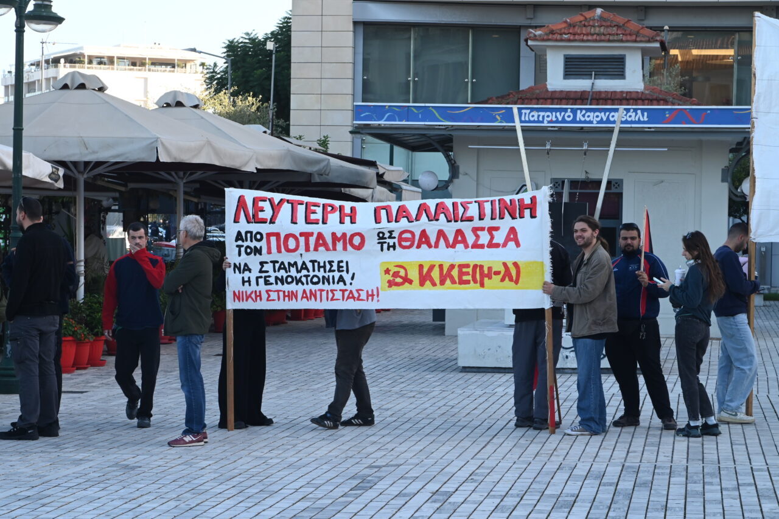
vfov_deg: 14.0
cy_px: 260
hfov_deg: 20.8
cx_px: 390
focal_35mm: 98
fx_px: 2120
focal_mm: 98
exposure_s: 1/160
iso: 1000
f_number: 14
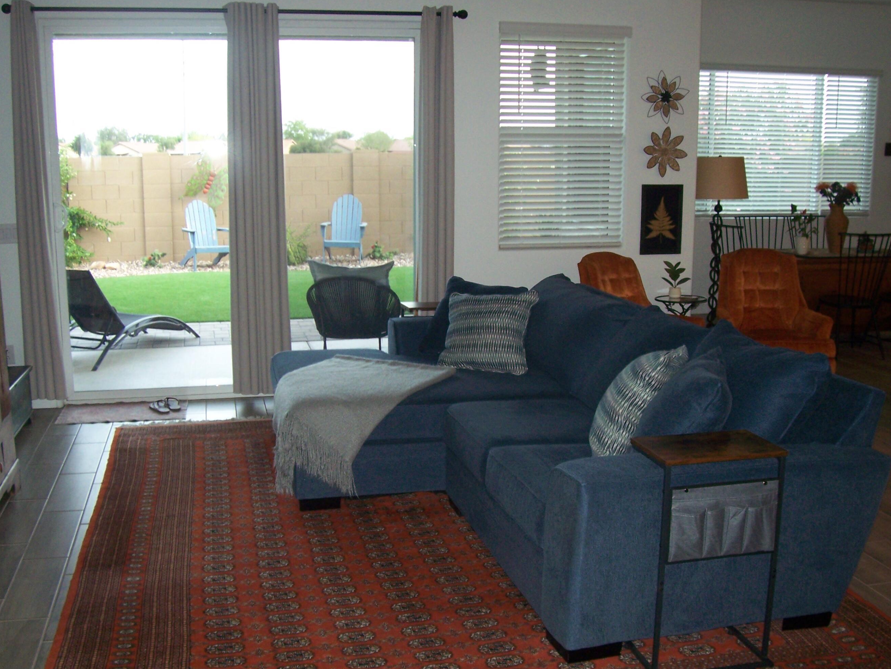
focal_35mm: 39
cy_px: 354
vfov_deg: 36.8
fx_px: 1005
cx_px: 422
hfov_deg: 47.8
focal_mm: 5.6
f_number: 2.7
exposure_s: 1/60
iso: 160
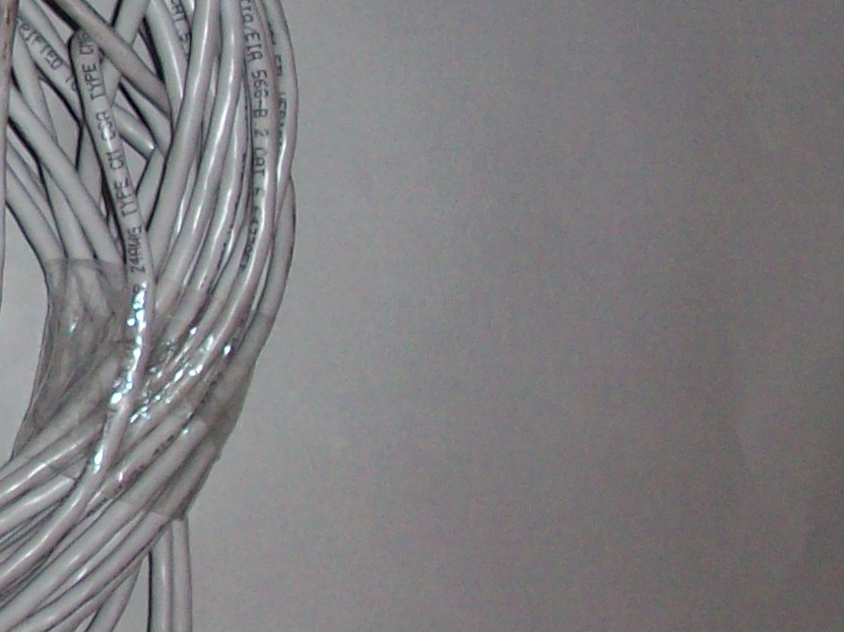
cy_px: 159
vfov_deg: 11.2
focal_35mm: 132
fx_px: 3217
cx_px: -655
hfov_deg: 13.5
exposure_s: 1/64
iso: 80
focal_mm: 6.2
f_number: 2.8
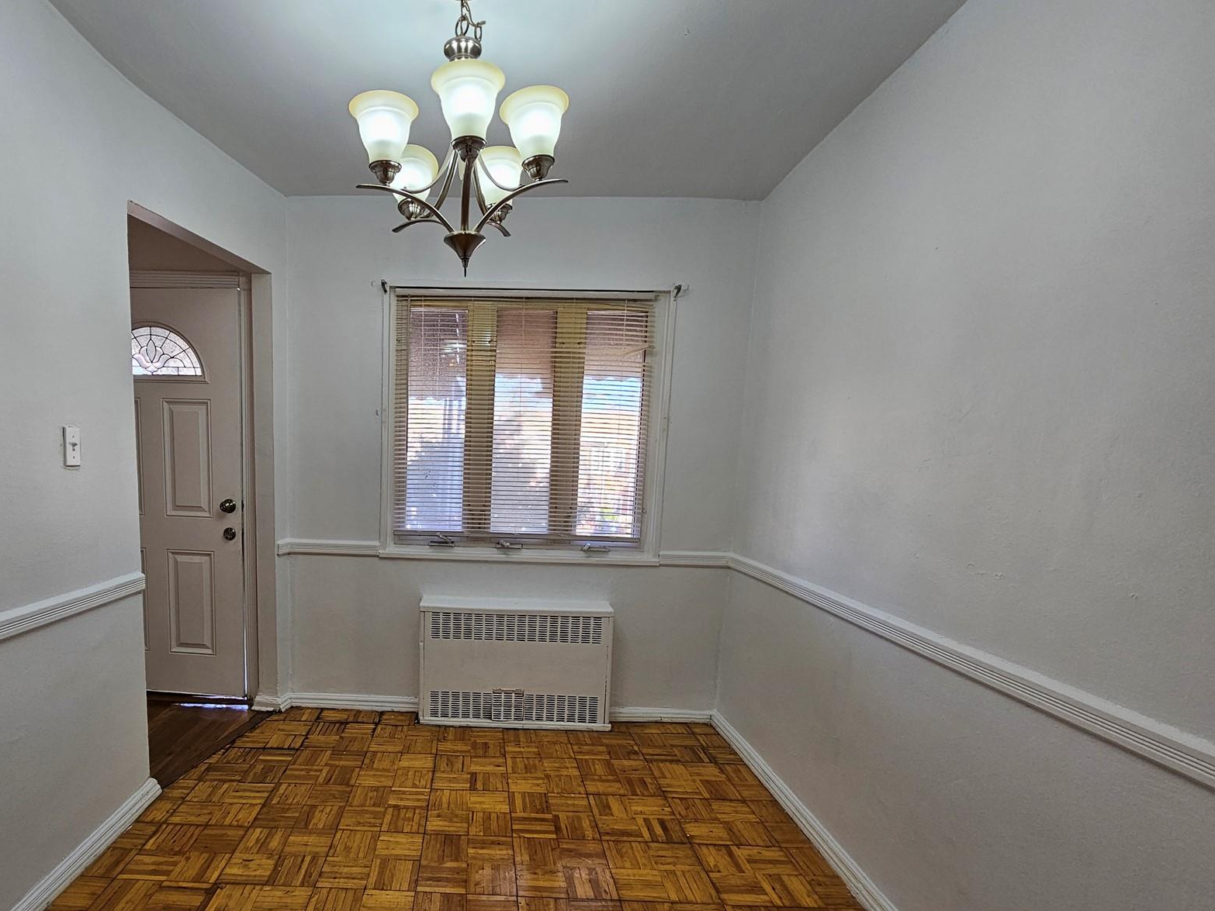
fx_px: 597
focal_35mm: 17
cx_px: 461
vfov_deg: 73.9
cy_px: 547
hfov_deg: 89.3
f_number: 2.2
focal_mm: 2.2
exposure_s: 1/60
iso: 125
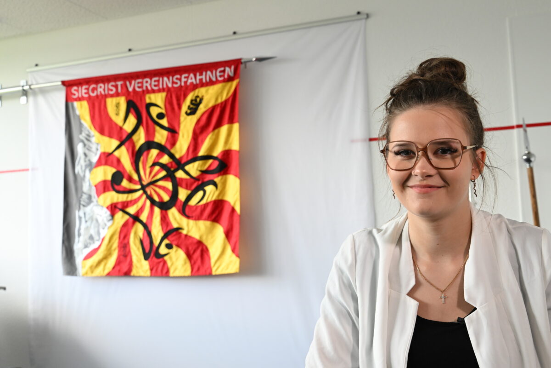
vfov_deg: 32.6
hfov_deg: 47.4
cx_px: 276
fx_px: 627
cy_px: 184
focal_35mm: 41
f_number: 6.3
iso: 1600
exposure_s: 1/125
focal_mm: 41
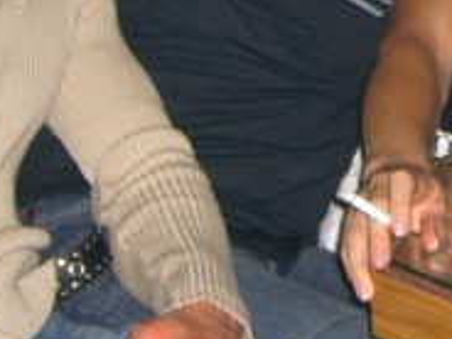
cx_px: 513
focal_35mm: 165
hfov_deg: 11.8
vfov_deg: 8.9
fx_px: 2154
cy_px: -12
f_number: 2.8
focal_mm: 7.9
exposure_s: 1/60
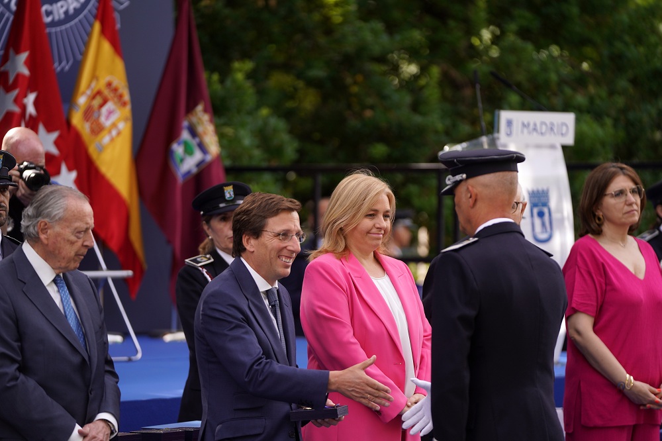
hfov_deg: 14.1
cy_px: 220
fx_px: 2684
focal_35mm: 146
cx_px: 331
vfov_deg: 9.4
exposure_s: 1/500
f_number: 2.8
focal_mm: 146
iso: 200
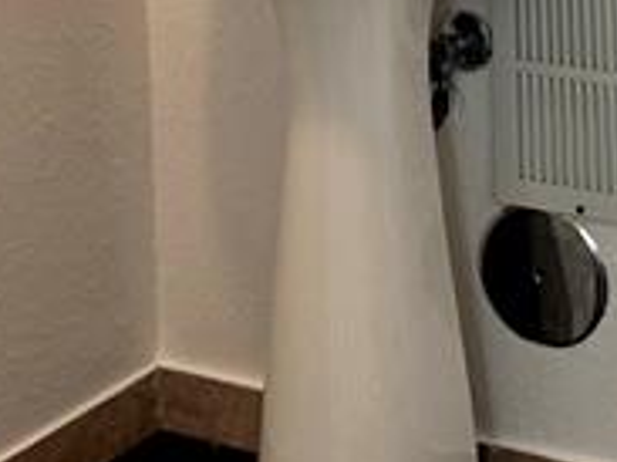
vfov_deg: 12.7
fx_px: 1870
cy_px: -395
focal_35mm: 105
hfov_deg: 18.7
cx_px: 330
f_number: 1.78
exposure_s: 1/60
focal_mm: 6.76
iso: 160
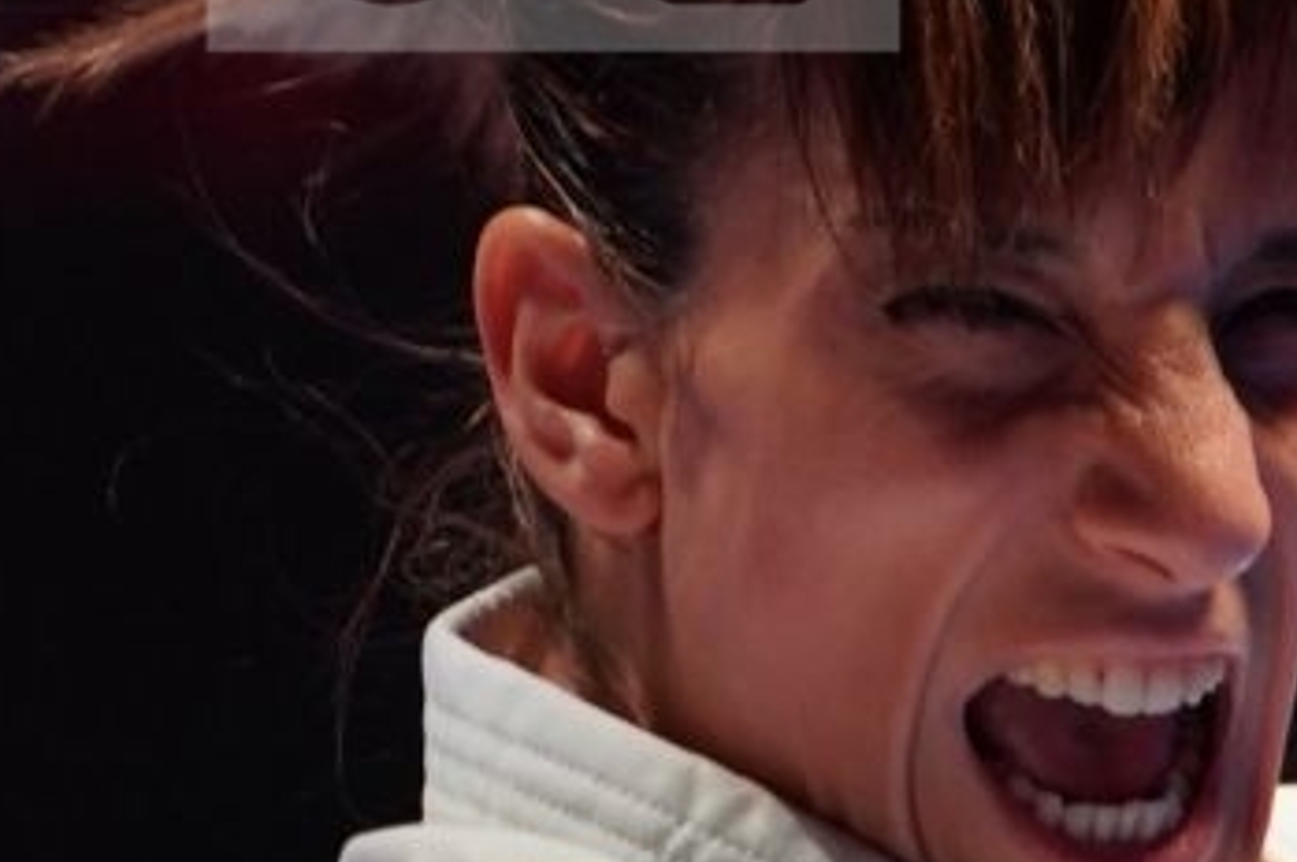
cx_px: 554
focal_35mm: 1549
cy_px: 1029
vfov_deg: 0.9
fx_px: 55754
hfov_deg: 1.3
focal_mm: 200
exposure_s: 1/500
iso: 800
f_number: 2.8
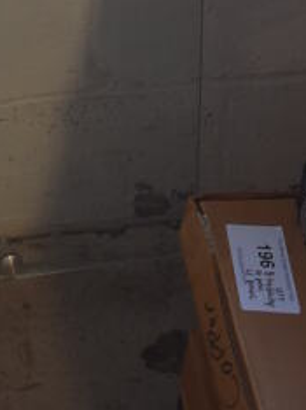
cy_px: -385
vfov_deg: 12.5
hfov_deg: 10.4
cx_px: -31
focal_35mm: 141
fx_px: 1663
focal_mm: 25
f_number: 4
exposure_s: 1/125
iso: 900
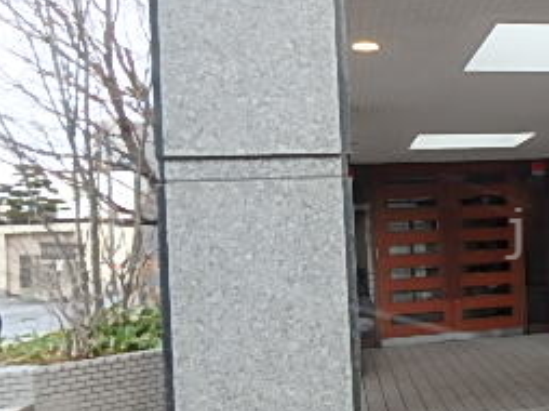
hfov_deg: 30.8
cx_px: 653
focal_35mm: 53
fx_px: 840
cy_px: 234
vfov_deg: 27.5
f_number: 3.5
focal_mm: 3.7
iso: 200
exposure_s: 1/100
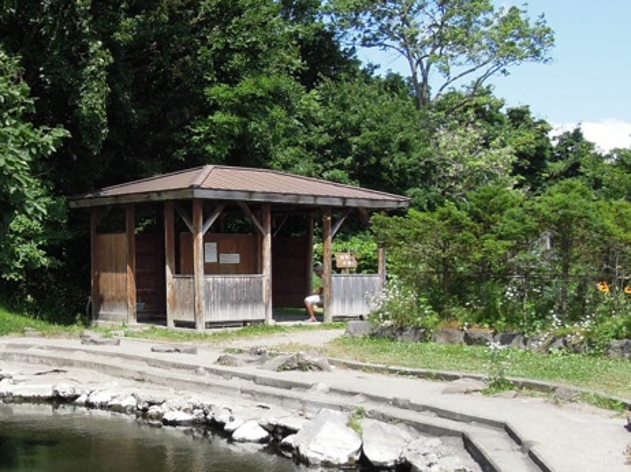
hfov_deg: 35.7
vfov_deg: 28.0
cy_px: 254
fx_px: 947
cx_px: 132
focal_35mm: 52
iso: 160
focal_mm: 4.3
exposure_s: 1/1600
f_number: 2.8
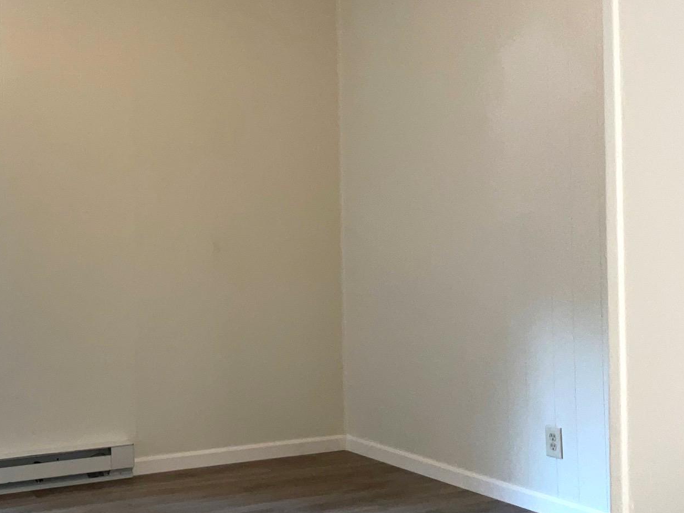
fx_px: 949
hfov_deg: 38.0
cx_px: 122
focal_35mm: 48
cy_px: 256
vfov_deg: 30.3
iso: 25
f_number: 1.8
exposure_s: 1/60
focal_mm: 3
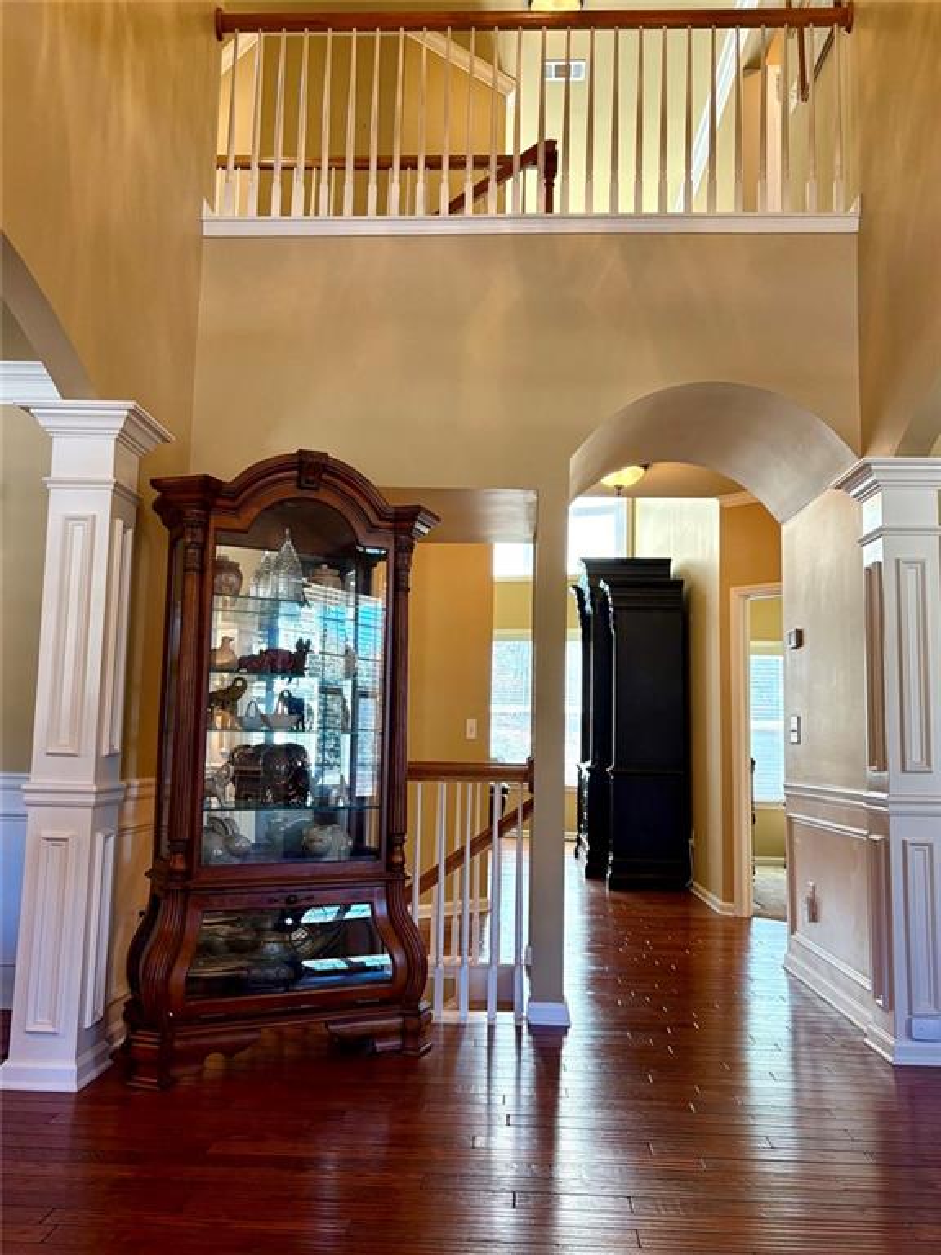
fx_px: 942
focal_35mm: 26
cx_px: 470
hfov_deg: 53.1
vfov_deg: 67.3
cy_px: 628
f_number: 1.6
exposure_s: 1/60
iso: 160
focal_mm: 5.96
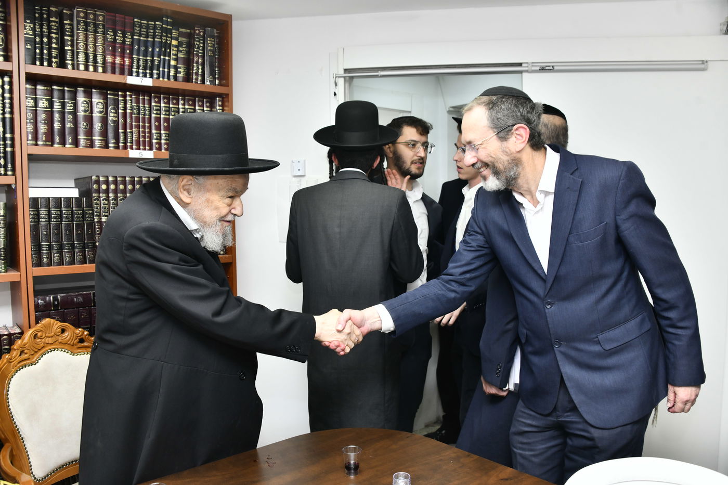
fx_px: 566
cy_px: 242
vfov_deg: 46.4
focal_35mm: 28
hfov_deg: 65.5
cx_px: 364
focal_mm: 28
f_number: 5.6
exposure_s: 1/125
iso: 640
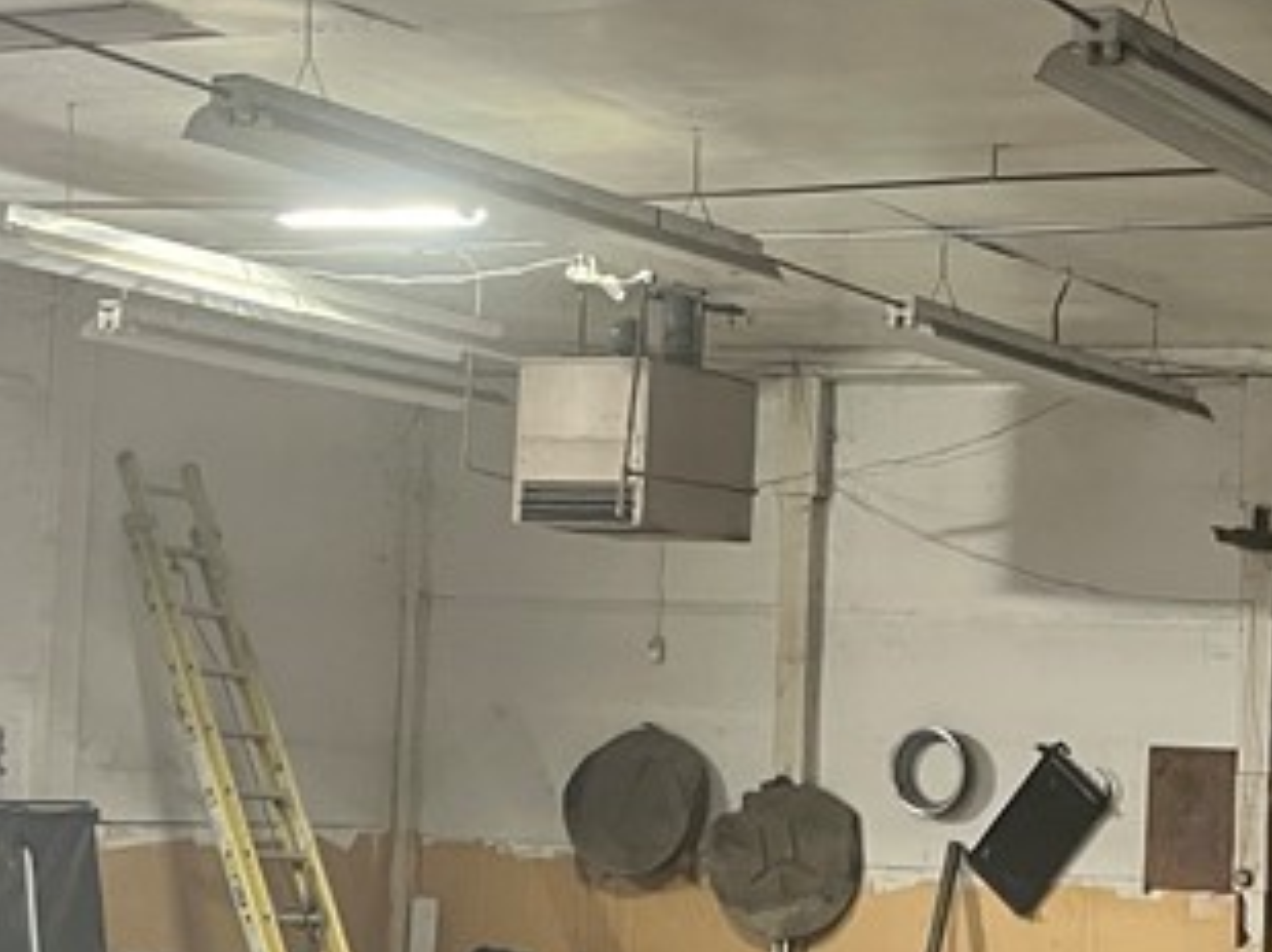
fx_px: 3158
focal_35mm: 86
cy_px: 730
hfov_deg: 22.2
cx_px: 1178
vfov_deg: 17.0
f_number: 1.6
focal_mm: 5.1
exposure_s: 1/40
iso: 500
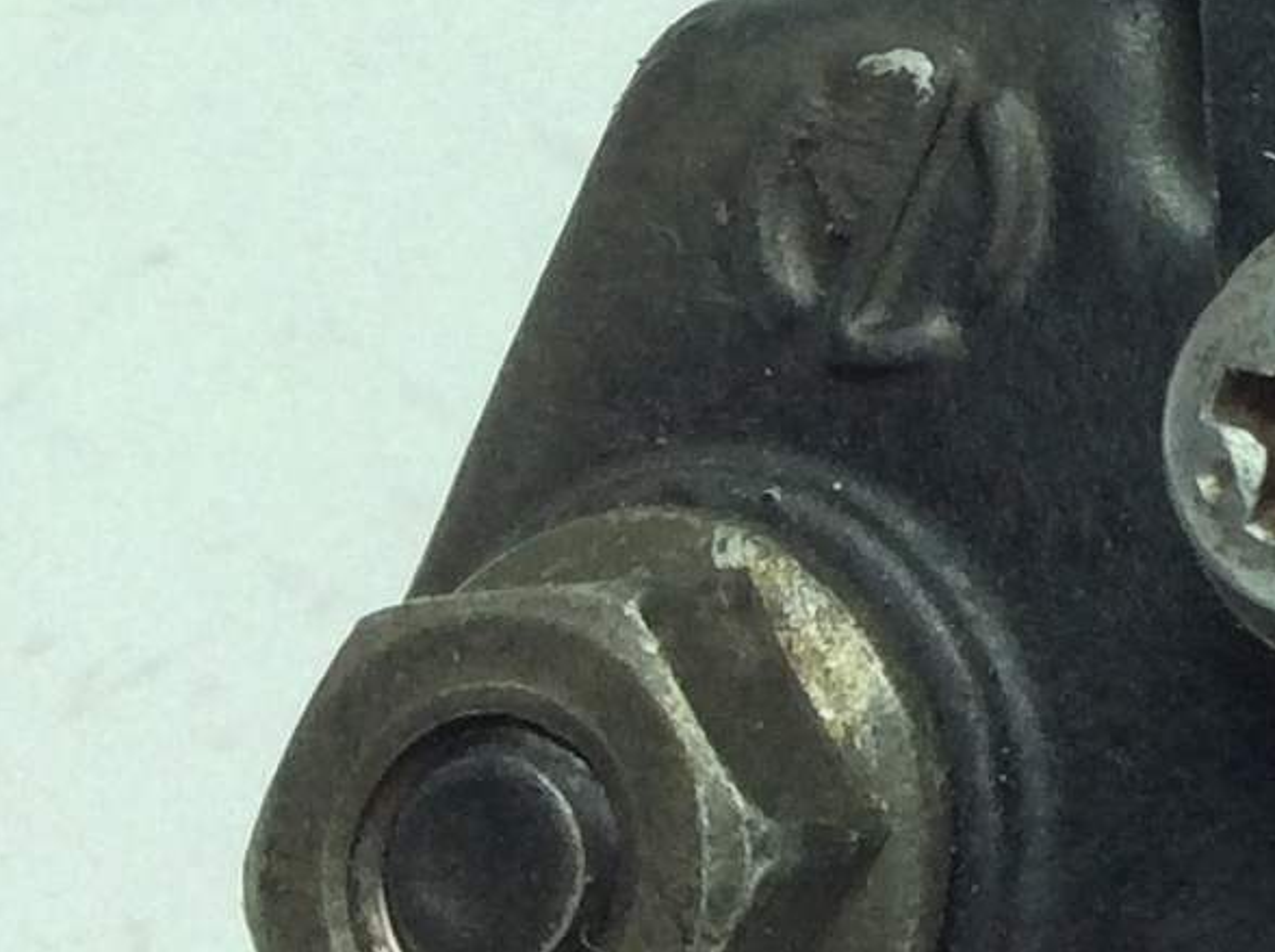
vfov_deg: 10.0
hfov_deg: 12.7
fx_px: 5185
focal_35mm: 141
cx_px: 2307
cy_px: -659
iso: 32
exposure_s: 1/243
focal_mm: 3.3
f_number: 2.4
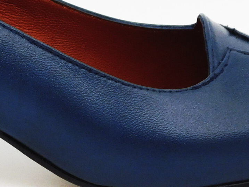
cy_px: 45
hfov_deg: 7.8
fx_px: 1820
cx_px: 53
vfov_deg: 5.9
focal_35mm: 253
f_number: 4.3
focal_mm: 12.6
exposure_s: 1/320
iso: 125
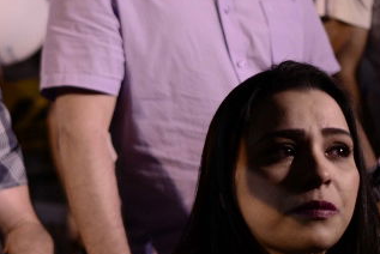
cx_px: -78
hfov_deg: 17.3
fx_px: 1194
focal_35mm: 113
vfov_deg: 12.0
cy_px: 240
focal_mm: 35
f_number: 1.4
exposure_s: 1/125
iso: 1250
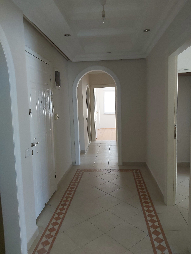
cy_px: 127
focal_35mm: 26
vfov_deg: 67.3
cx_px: 96
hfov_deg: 53.1
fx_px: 191
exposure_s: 1/213
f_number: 1.7
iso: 200
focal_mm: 3.92
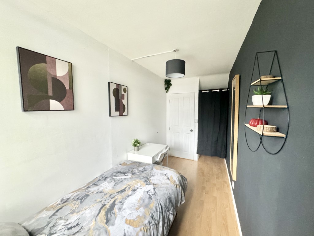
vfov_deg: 85.7
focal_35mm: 14
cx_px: 157
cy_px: 118
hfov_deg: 102.1
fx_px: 127
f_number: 2.2
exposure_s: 1/60
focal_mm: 2.22
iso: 800
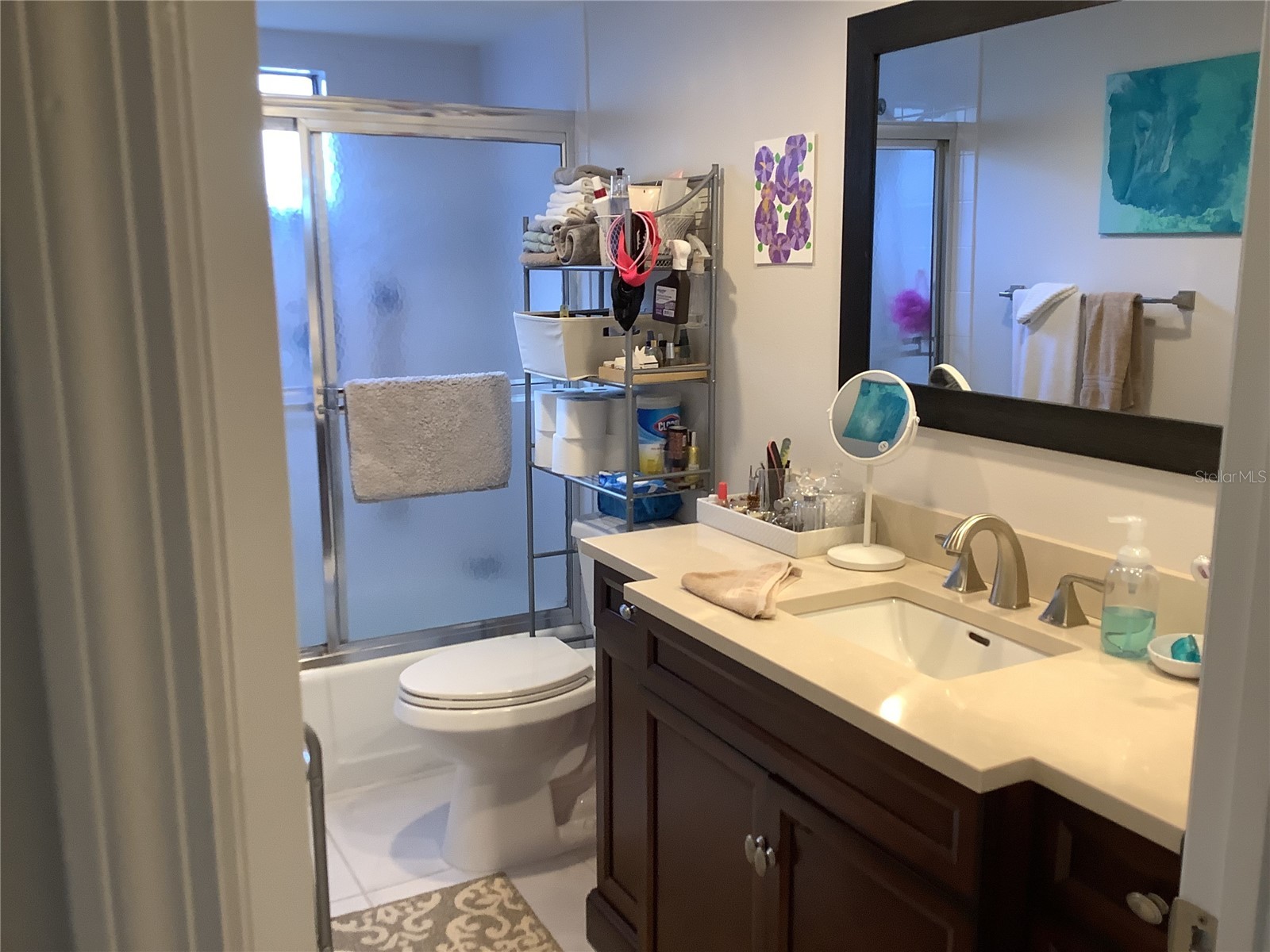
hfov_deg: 58.4
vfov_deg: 45.4
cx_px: 635
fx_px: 1137
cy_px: 476
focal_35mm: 31
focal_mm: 3.3
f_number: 2.4
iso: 125
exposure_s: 1/60
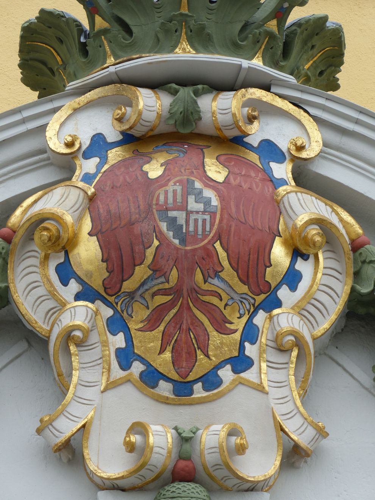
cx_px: 188
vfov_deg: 11.8
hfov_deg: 8.9
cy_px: 250
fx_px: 2412
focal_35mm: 167
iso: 100
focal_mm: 30.1
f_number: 4
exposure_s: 1/320
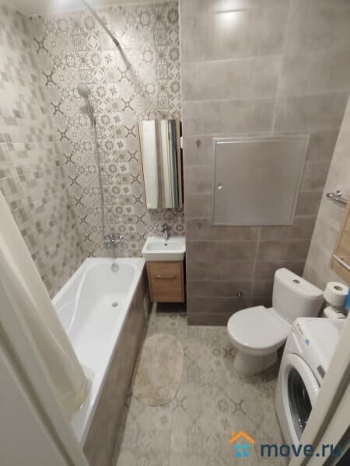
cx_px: 175
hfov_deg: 78.1
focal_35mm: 16
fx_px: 216
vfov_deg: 94.5
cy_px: 233
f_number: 2.2
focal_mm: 1.68
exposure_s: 1/25
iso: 442
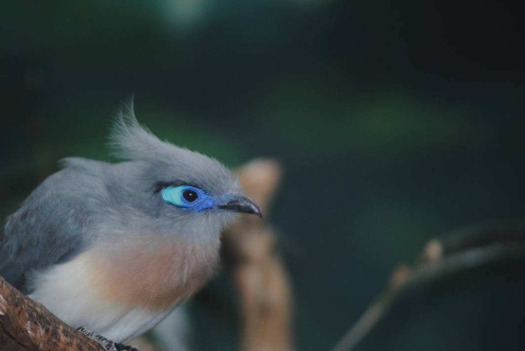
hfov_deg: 6.7
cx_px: 146
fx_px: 4463
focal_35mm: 306
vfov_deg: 4.5
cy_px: 244
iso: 200
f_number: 5
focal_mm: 135
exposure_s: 1/60
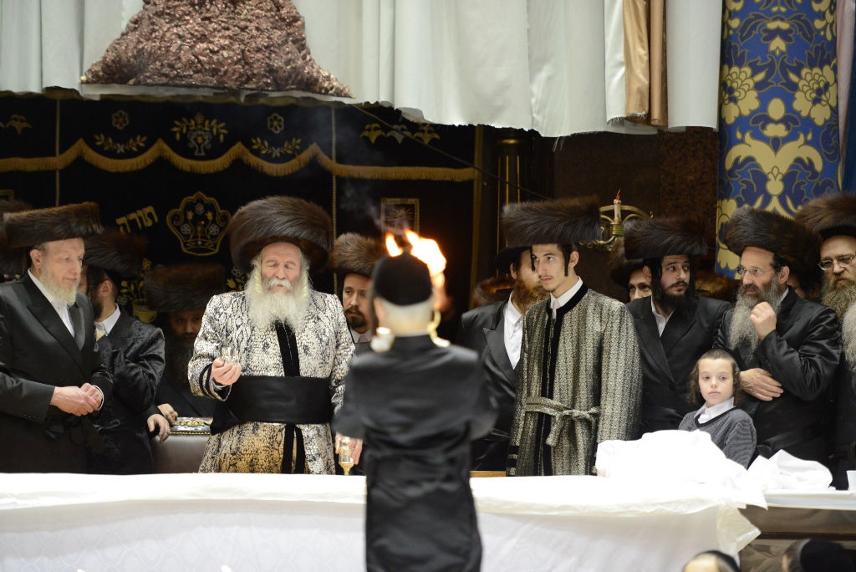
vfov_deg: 9.5
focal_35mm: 145
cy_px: 286
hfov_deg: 14.1
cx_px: 428
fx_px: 3450
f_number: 2.8
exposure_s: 1/125
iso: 2500
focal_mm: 145
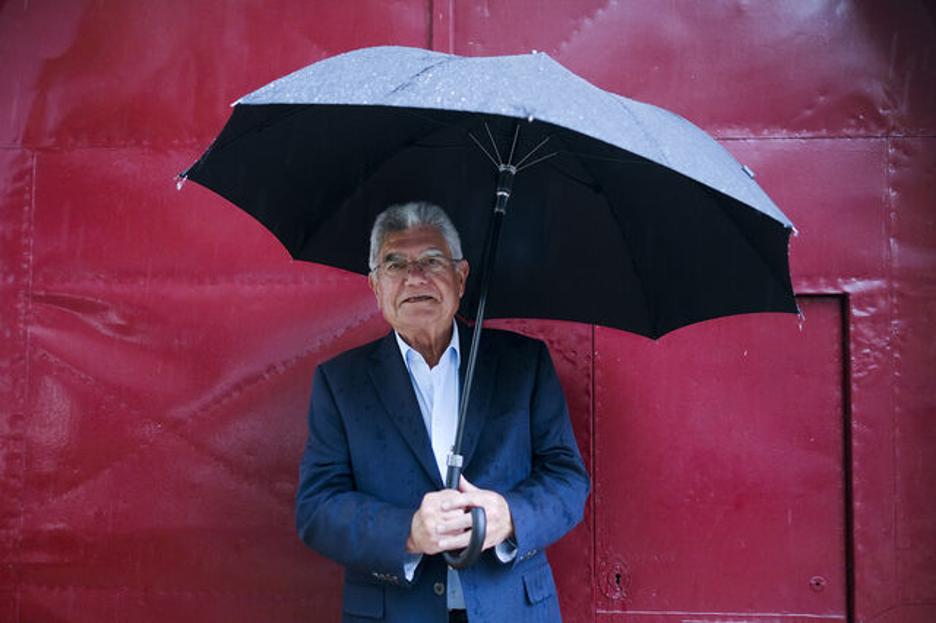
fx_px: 909
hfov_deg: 54.5
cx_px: 468
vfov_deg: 37.8
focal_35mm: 35
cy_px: 312
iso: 1000
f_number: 1.4
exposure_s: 1/125
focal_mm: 23
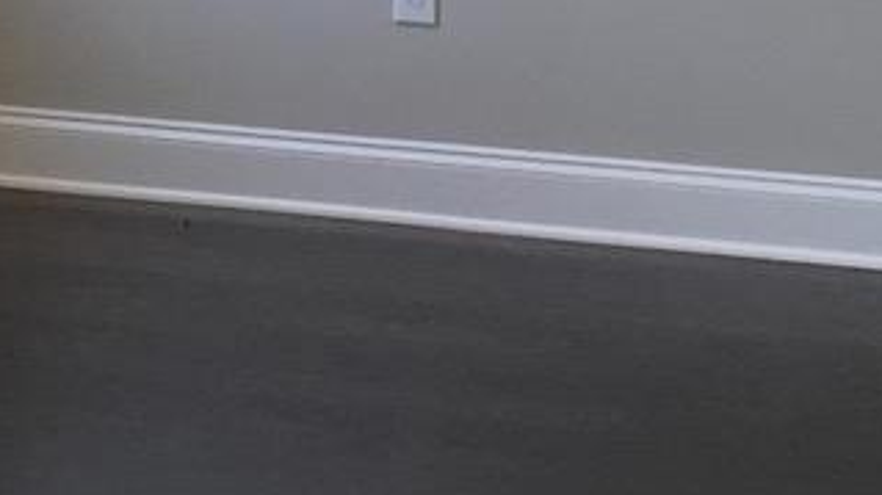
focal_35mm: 203
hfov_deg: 10.6
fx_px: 4745
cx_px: 545
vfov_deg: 5.8
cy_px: -495
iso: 25
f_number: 2.2
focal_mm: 4.15
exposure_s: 1/40
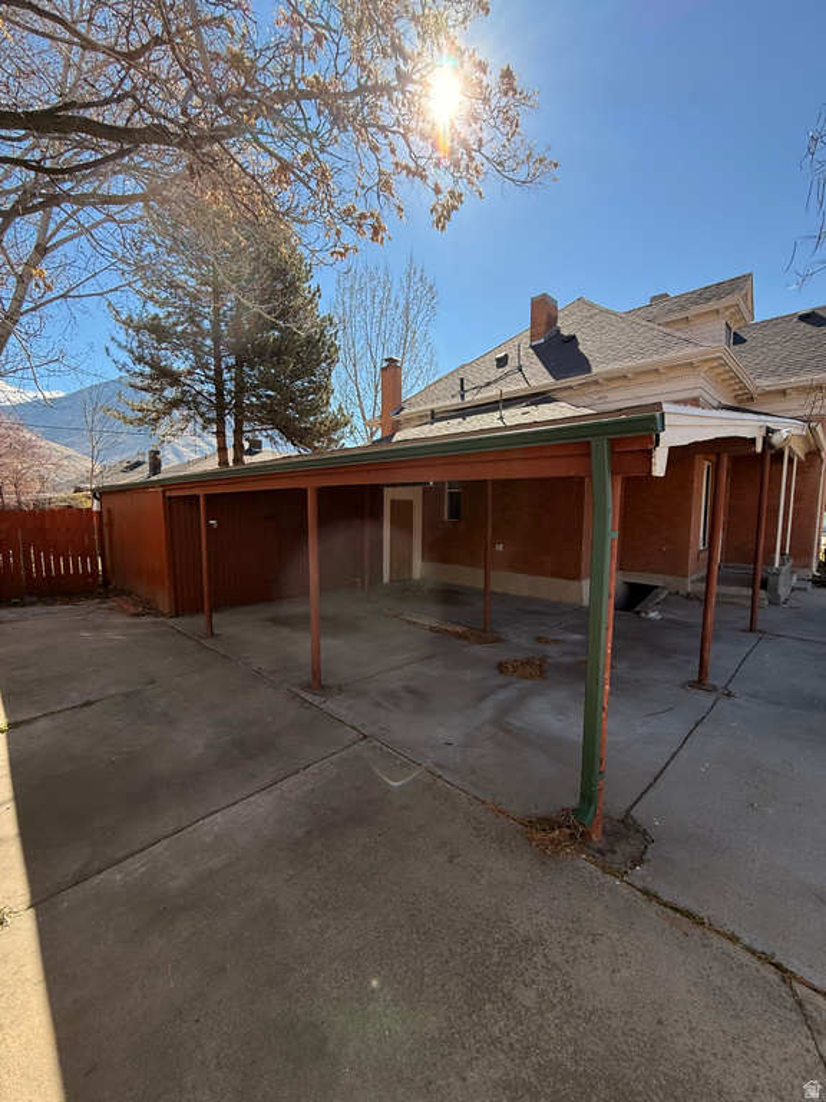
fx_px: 445
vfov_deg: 102.1
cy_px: 551
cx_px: 413
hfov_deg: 85.7
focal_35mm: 14
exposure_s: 1/1017
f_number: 2.2
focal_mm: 2.22
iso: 50
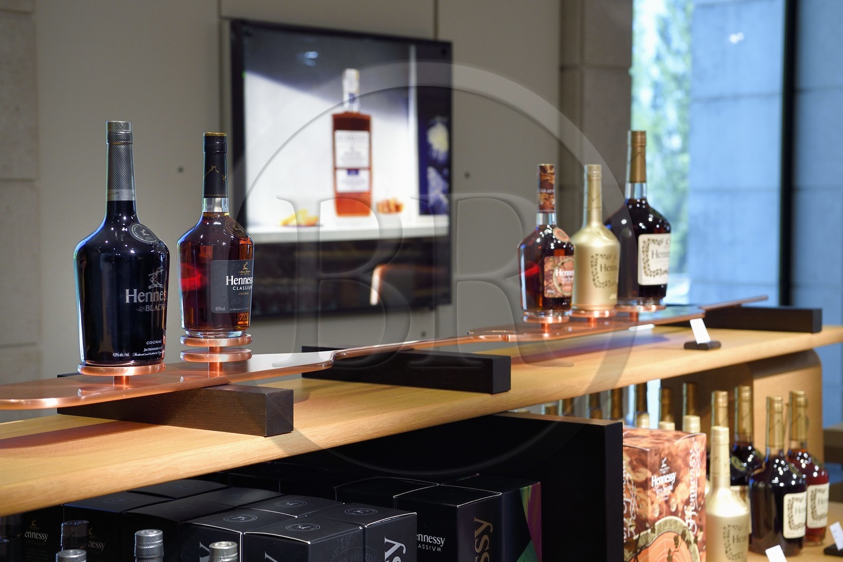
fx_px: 1452
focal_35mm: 62
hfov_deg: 32.4
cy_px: 281
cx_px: 422
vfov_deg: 21.9
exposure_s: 1/100
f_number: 6.3
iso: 800
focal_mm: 62
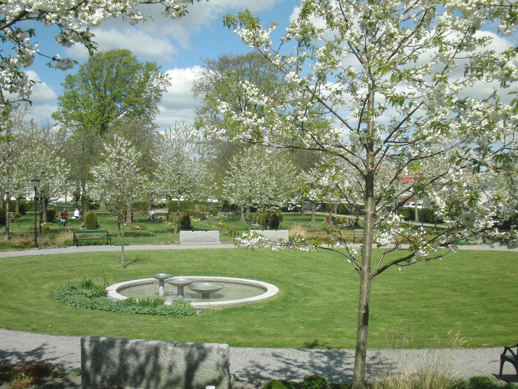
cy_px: 194
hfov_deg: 49.0
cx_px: 259
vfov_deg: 37.7
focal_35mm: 38
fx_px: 569
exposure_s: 1/320
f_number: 7.1
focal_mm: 6.66
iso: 100
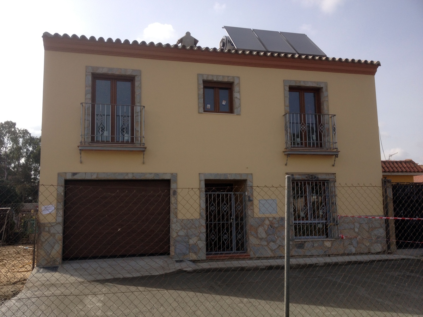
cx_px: 212
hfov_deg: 52.6
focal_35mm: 35
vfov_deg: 40.7
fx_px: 428
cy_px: 158
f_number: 2.4
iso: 64
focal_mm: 4.28
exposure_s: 1/1346
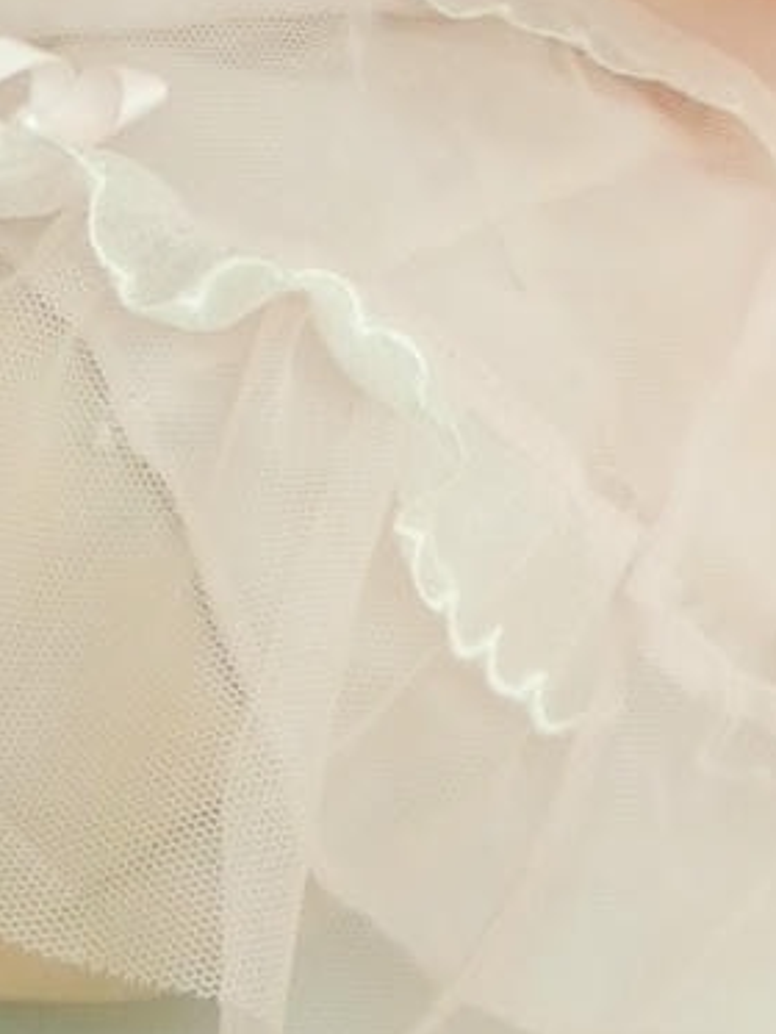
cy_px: -818
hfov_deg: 14.2
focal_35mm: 103
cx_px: 770
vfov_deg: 16.2
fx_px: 3077
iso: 2500
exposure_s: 1/60
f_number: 3.5
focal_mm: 12
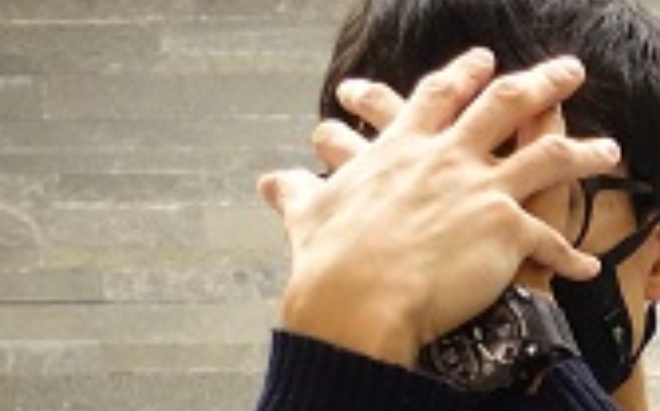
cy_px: 719
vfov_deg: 13.4
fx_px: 1581
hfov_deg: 20.4
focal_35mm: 88
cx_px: 972
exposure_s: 1/80
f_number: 1.8
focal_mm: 8.8
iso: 800
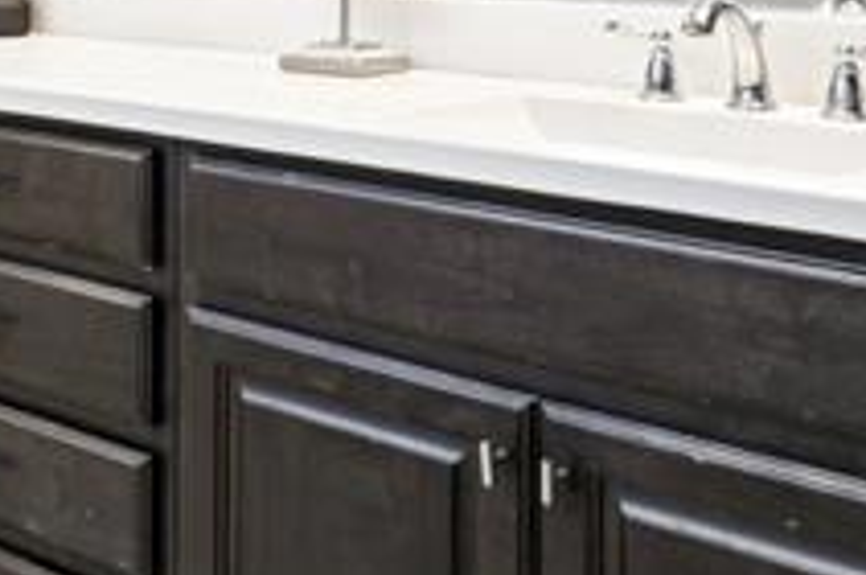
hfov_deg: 25.7
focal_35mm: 68
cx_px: -242
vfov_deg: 18.7
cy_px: -142
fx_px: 1633
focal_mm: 14
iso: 250
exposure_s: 1/10
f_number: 9
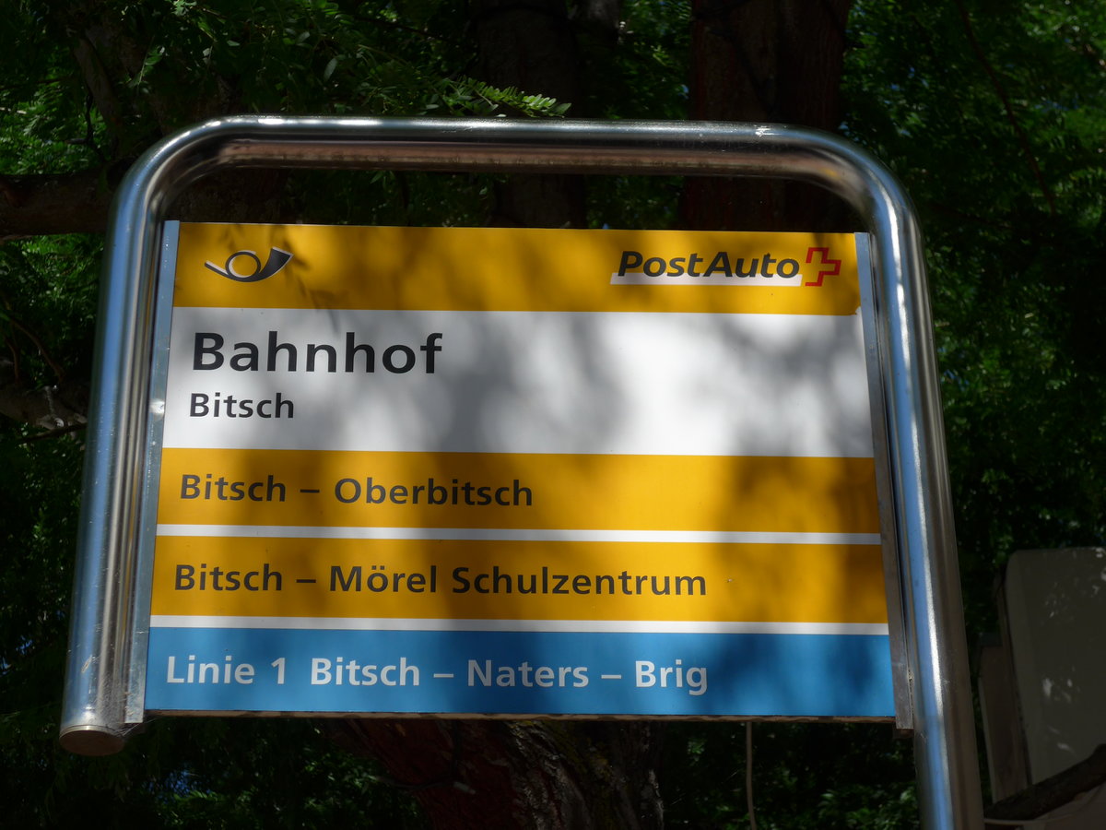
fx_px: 2876
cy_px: 415
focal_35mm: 90
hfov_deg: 21.8
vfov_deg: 16.4
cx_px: 553
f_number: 4.6
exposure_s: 1/800
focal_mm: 18
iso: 80
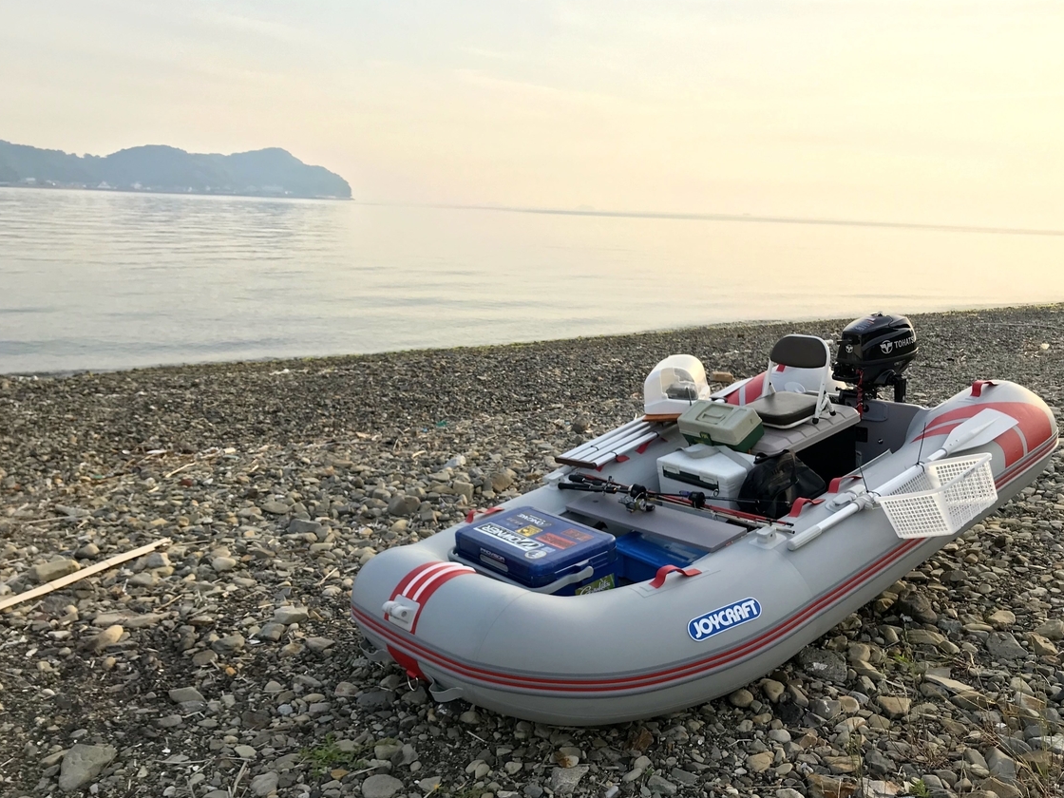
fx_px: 922
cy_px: 406
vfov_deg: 46.8
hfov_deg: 60.0
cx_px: 544
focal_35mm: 30
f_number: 1.8
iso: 20
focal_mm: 3.99
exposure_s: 1/736
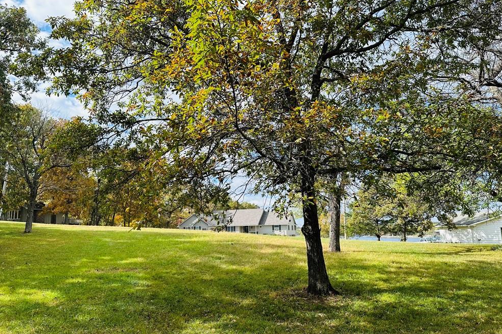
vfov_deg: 49.5
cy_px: 173
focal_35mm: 26
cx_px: 253
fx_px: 362
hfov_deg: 69.4
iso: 80
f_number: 1.78
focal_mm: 6.86
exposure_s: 1/2110
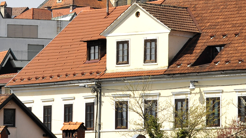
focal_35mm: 321
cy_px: -33
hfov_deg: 6.7
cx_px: 91
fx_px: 2094
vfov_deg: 3.8
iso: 400
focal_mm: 116
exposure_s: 1/640
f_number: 11
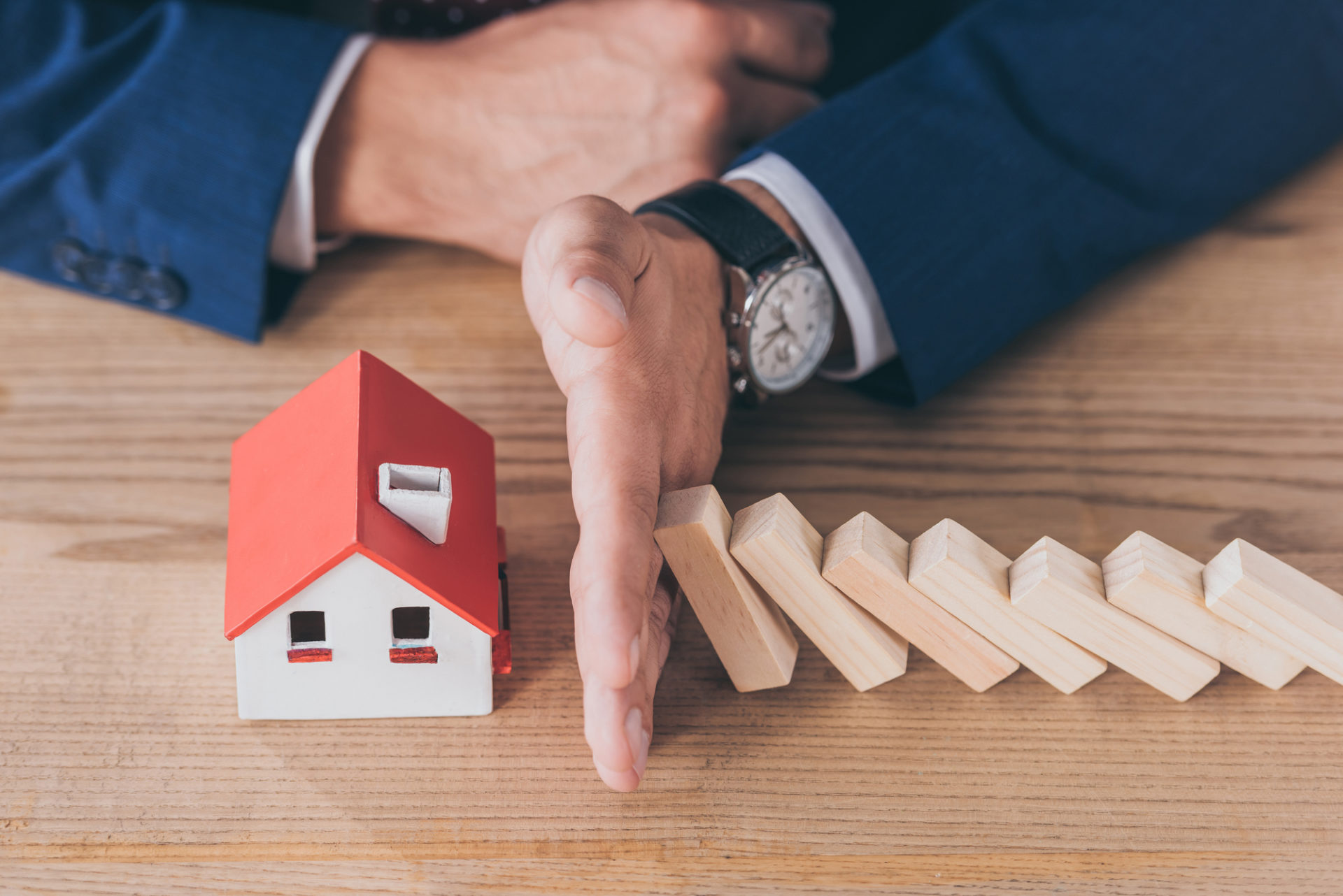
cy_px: 448
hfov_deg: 15.2
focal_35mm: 135
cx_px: 672
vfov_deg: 10.2
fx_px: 5038
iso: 100
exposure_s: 1/200
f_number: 3.5
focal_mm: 135
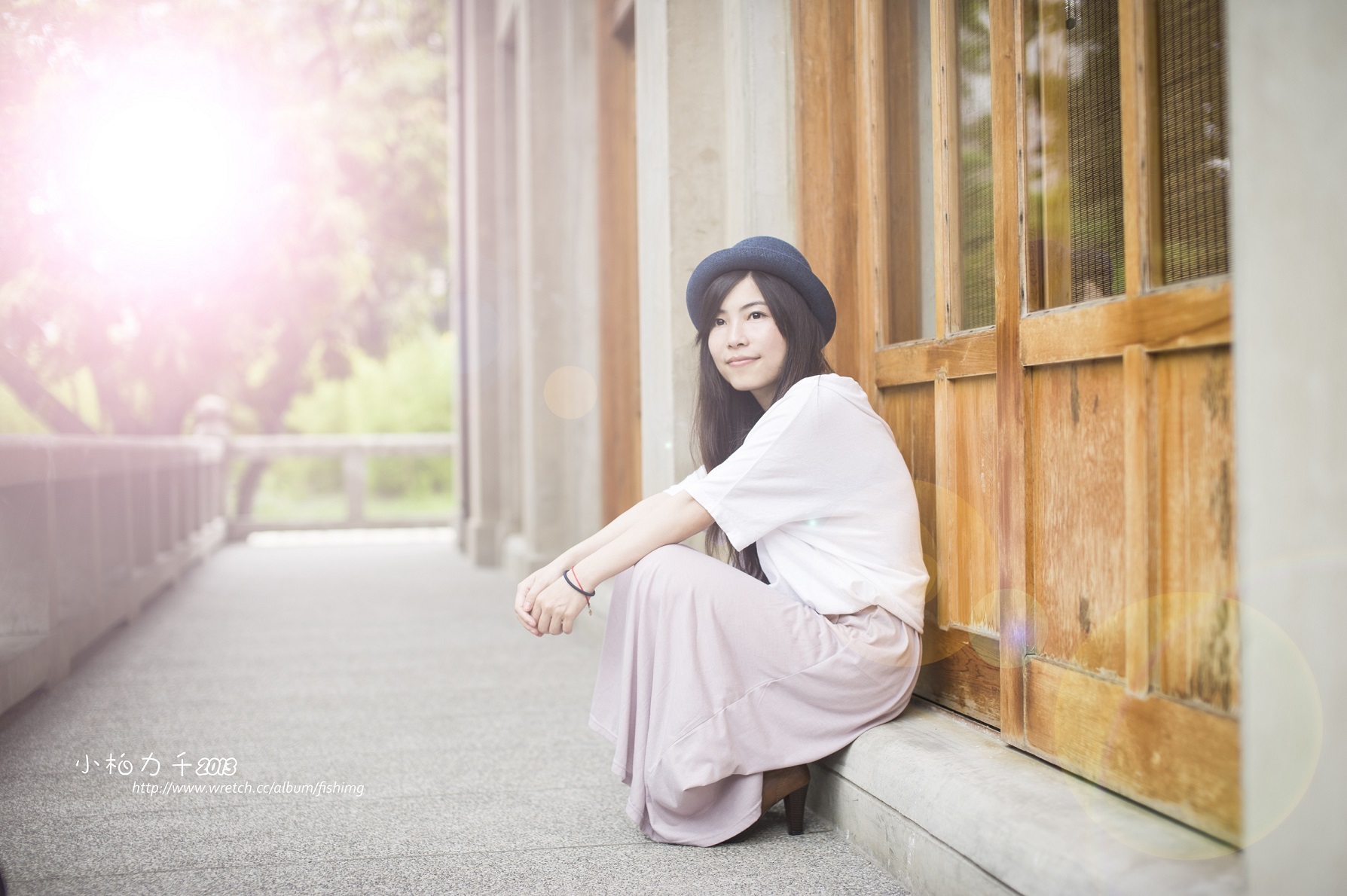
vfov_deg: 27.0
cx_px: 674
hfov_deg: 39.6
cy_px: 448
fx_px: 1870
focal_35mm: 50
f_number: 2
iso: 100
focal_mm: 50
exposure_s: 1/640
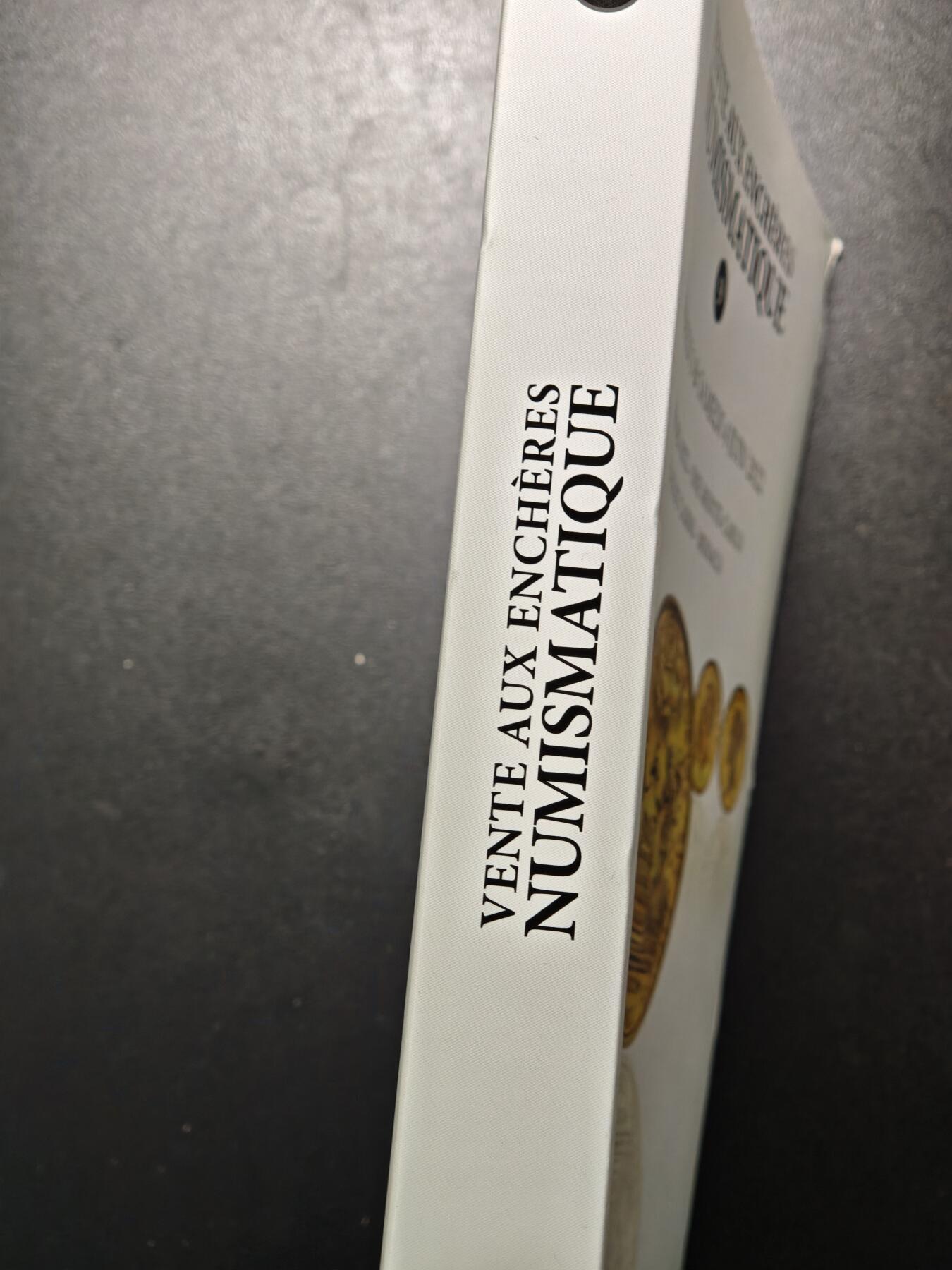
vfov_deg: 32.2
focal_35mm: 60
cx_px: 476
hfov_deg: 24.4
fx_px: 2200
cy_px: 635
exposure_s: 1/75.3
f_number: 2
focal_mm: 9
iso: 640
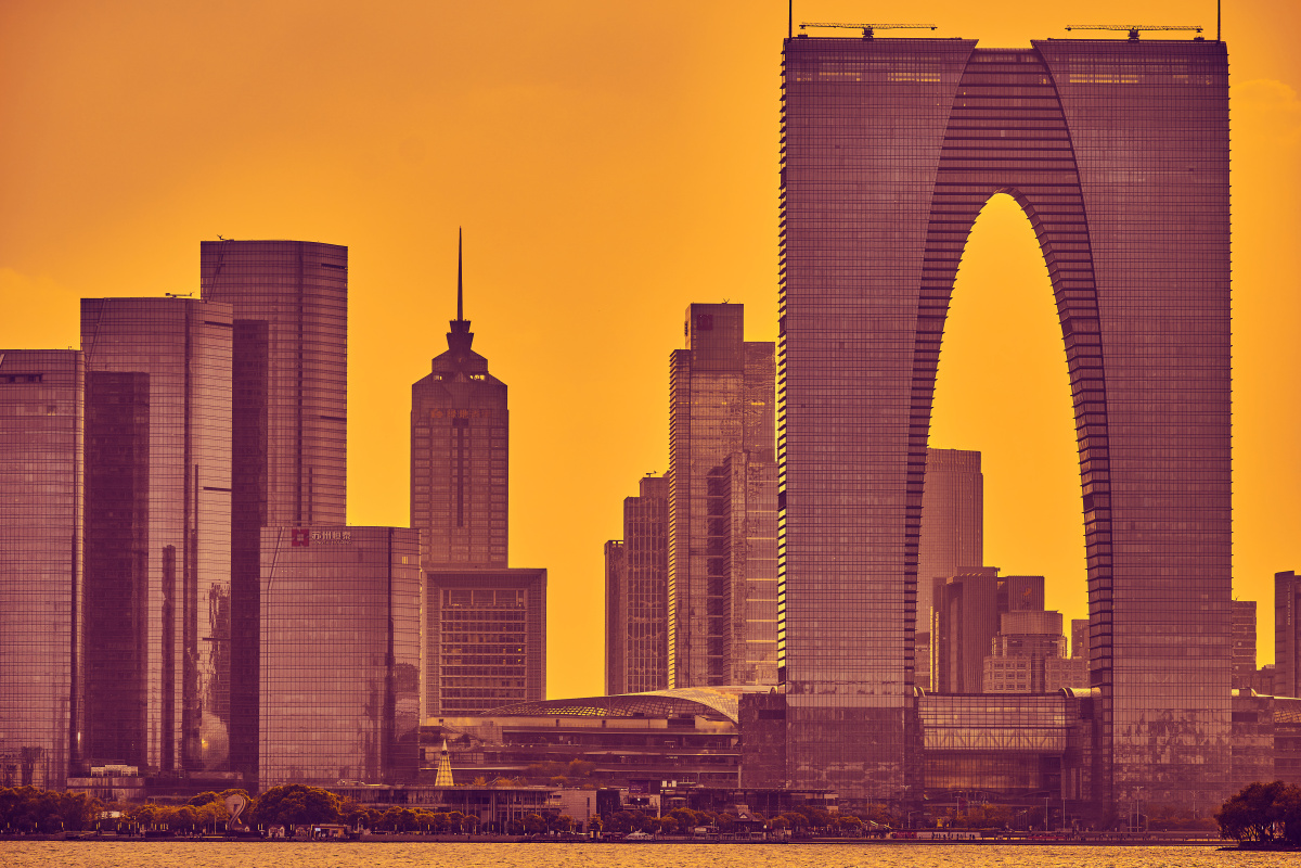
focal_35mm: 210
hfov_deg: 9.8
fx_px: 7589
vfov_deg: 6.5
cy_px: 434
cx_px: 650
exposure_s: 1/250
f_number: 8
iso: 160
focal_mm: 140
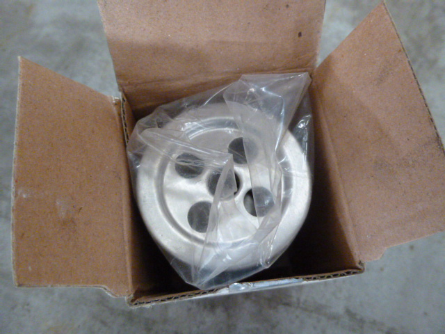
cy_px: 167
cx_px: 222
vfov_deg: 54.9
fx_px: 321
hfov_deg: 69.4
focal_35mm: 25
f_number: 3.1
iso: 800
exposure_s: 1/50
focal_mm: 4.5
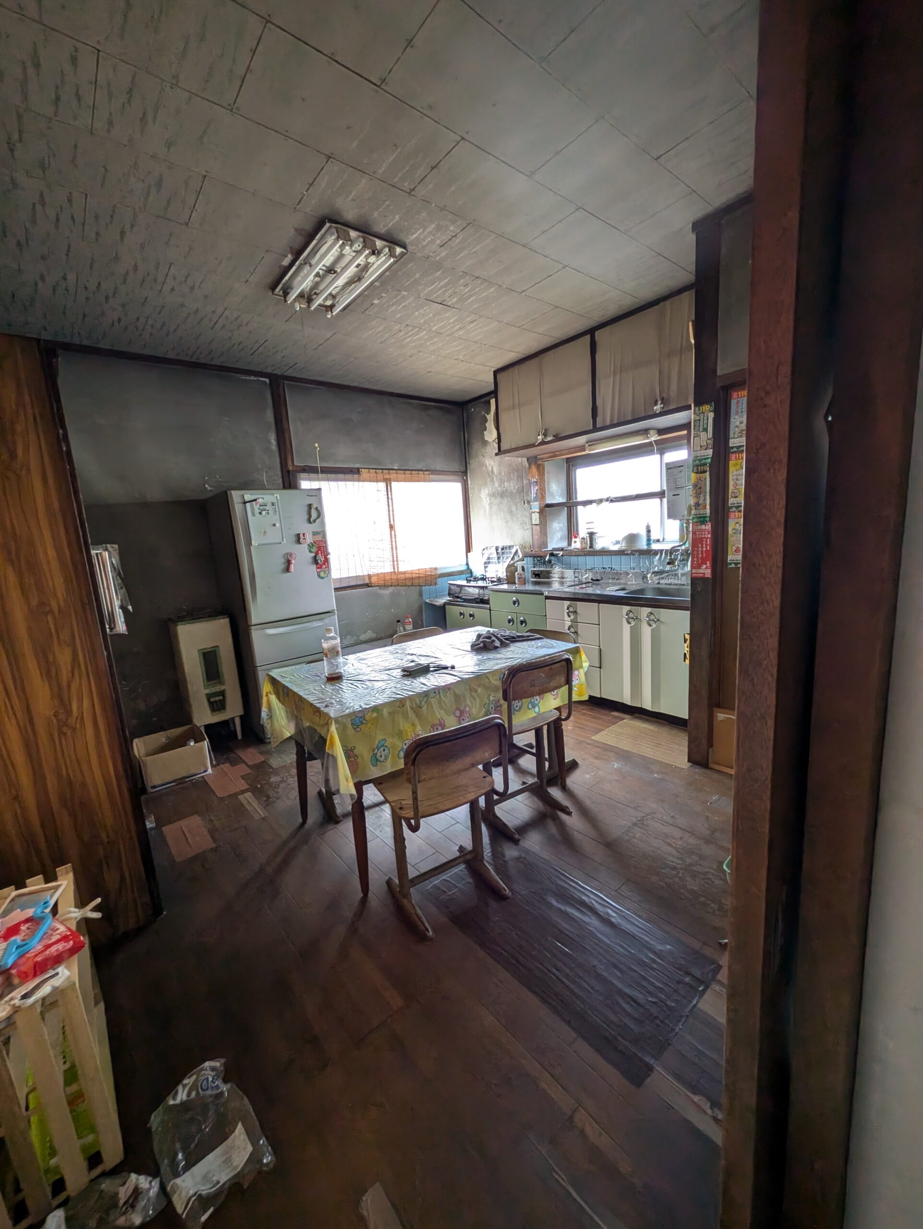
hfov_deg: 85.7
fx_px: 497
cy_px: 614
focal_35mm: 14
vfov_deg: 102.0
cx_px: 462
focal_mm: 1.83
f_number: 2.2
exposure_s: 1/30
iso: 65
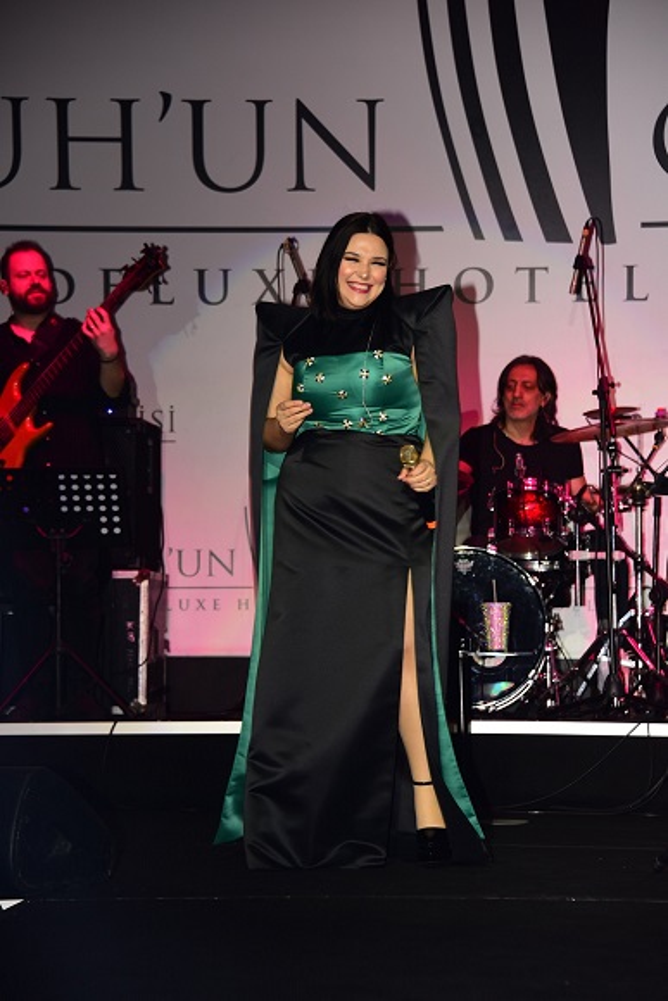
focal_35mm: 125
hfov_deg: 11.0
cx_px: 334
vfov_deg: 16.4
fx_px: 3477
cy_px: 500
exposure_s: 1/60
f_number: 6.3
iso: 640
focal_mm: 125
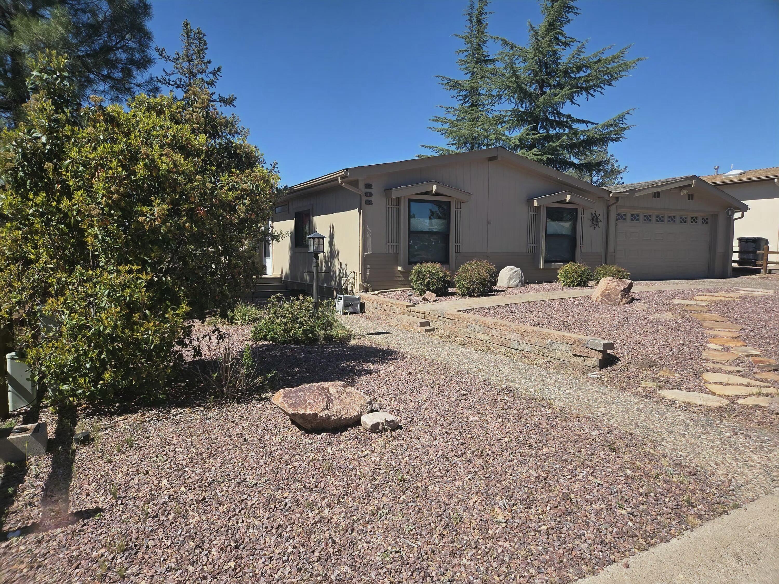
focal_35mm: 23
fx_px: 518
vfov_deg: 58.9
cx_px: 390
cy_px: 292
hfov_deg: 73.9
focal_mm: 5.4
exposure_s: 1/5000
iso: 80
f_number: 1.8
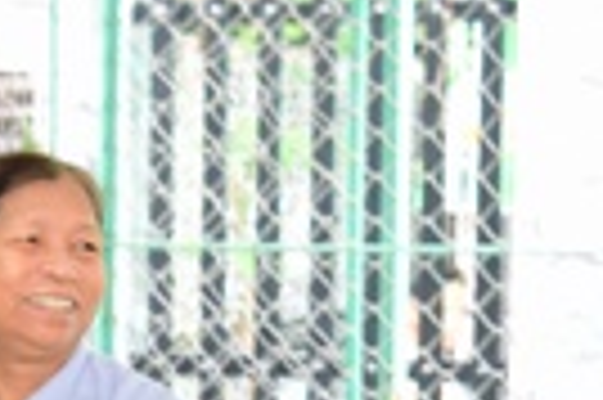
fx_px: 3898
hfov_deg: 8.8
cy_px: 499
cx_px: -9
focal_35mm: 233
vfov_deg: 5.8
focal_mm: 48
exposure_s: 1/30
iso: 800
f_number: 5
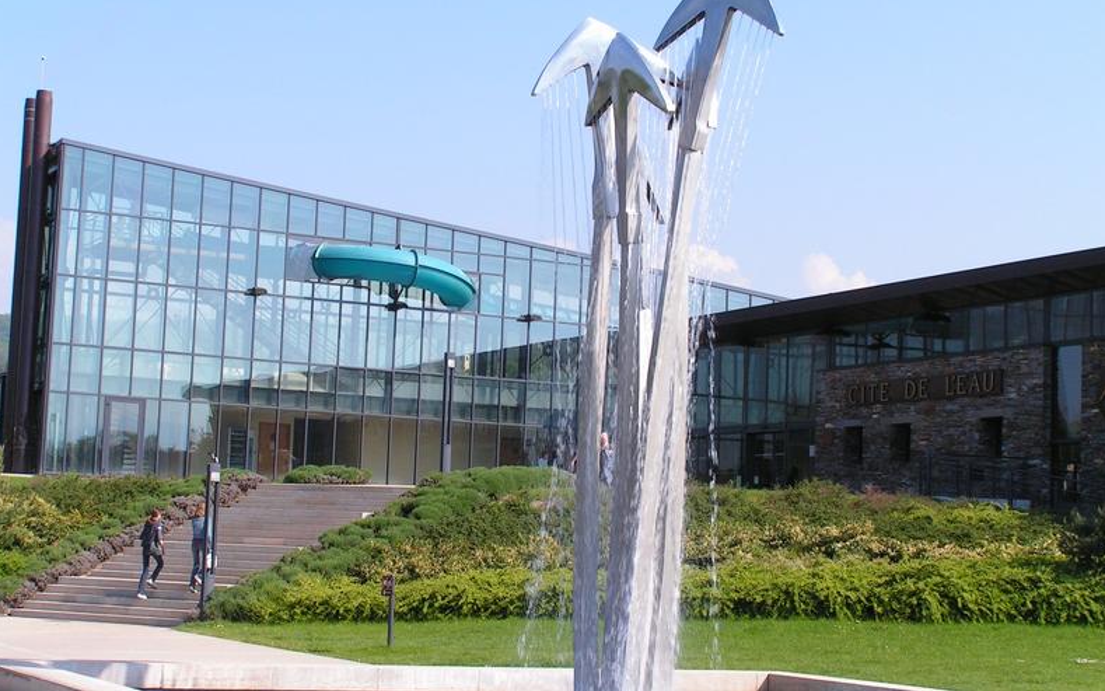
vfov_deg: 18.1
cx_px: 552
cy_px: 272
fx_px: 2168
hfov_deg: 28.6
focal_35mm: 72
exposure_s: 1/200
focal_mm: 11.1
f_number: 5.6
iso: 50
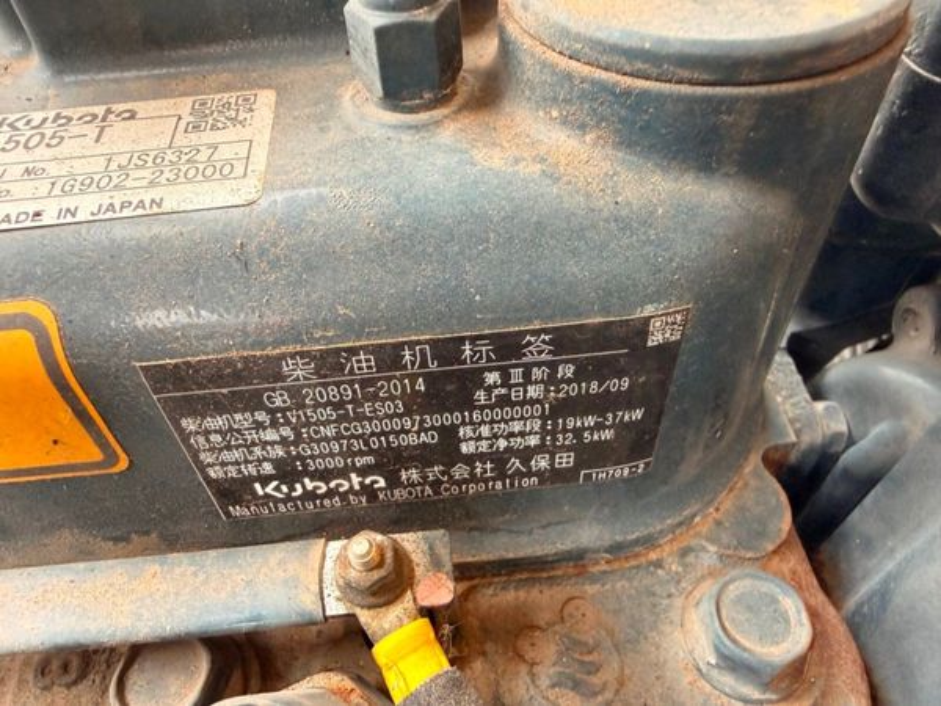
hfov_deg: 71.6
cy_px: 353
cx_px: 470
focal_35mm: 24
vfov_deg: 56.8
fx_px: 652
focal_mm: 2.22
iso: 320
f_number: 2.2
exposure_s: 1/77
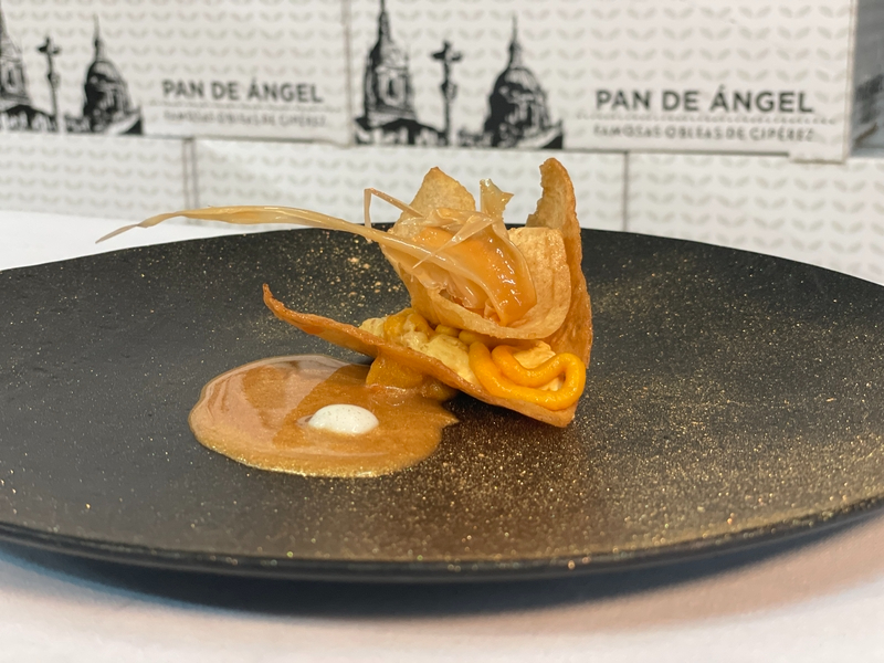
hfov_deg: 36.8
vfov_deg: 28.0
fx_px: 1328
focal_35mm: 52
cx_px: 442
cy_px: 332
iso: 250
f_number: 2
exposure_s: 1/100
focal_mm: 6
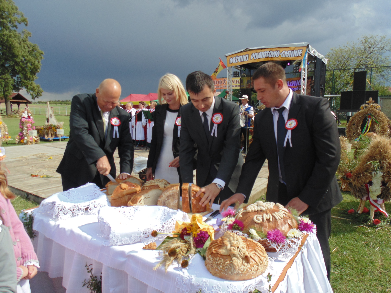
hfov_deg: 71.6
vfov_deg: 56.8
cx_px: 196
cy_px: 146
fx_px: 271
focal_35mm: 24
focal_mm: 4.3
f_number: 9.7
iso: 80
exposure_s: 1/100
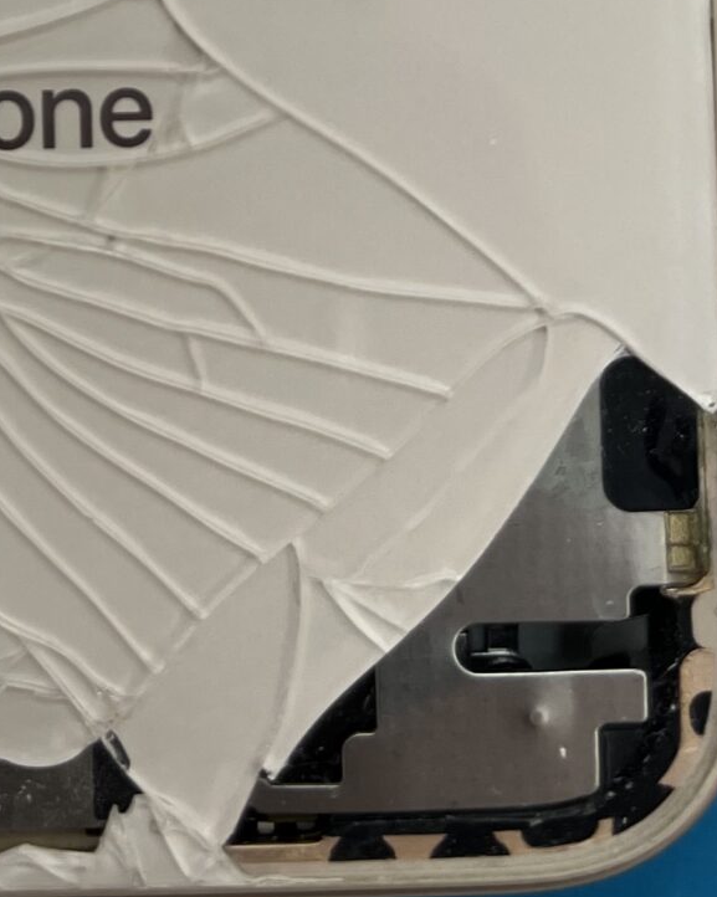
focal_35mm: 90
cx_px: 87
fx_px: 2389
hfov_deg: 16.9
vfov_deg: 18.2
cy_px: -555
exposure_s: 1/108
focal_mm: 5.1
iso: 32
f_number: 1.6
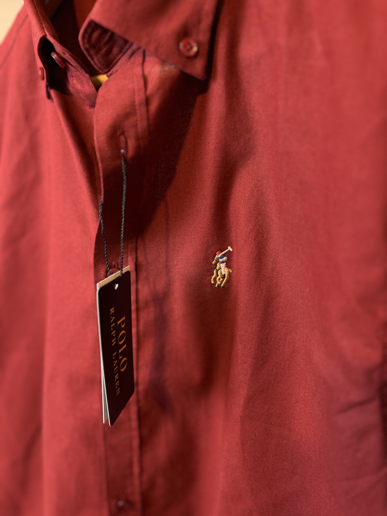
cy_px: 258
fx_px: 388
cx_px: 194
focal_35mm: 26
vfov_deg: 67.3
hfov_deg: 53.1
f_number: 1.6
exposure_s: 1/50
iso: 200
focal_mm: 5.1
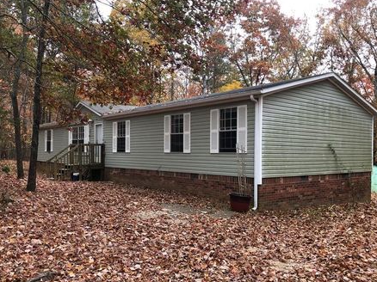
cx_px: 201
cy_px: 158
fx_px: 348
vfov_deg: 44.0
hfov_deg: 56.8
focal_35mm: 32
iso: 32
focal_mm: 3.99
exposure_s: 1/30
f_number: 1.8
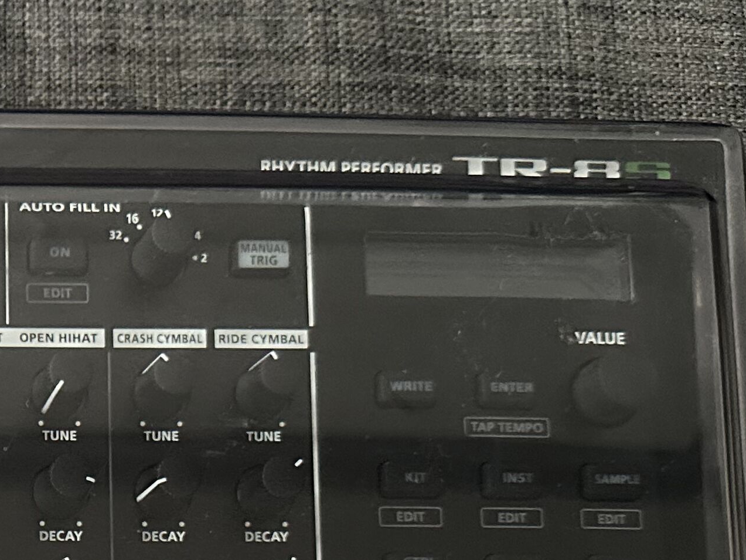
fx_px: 1638
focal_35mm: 76
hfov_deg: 23.1
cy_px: 713
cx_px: -195
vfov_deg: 18.2
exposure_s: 1/33
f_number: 1.78
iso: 1000
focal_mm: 6.86
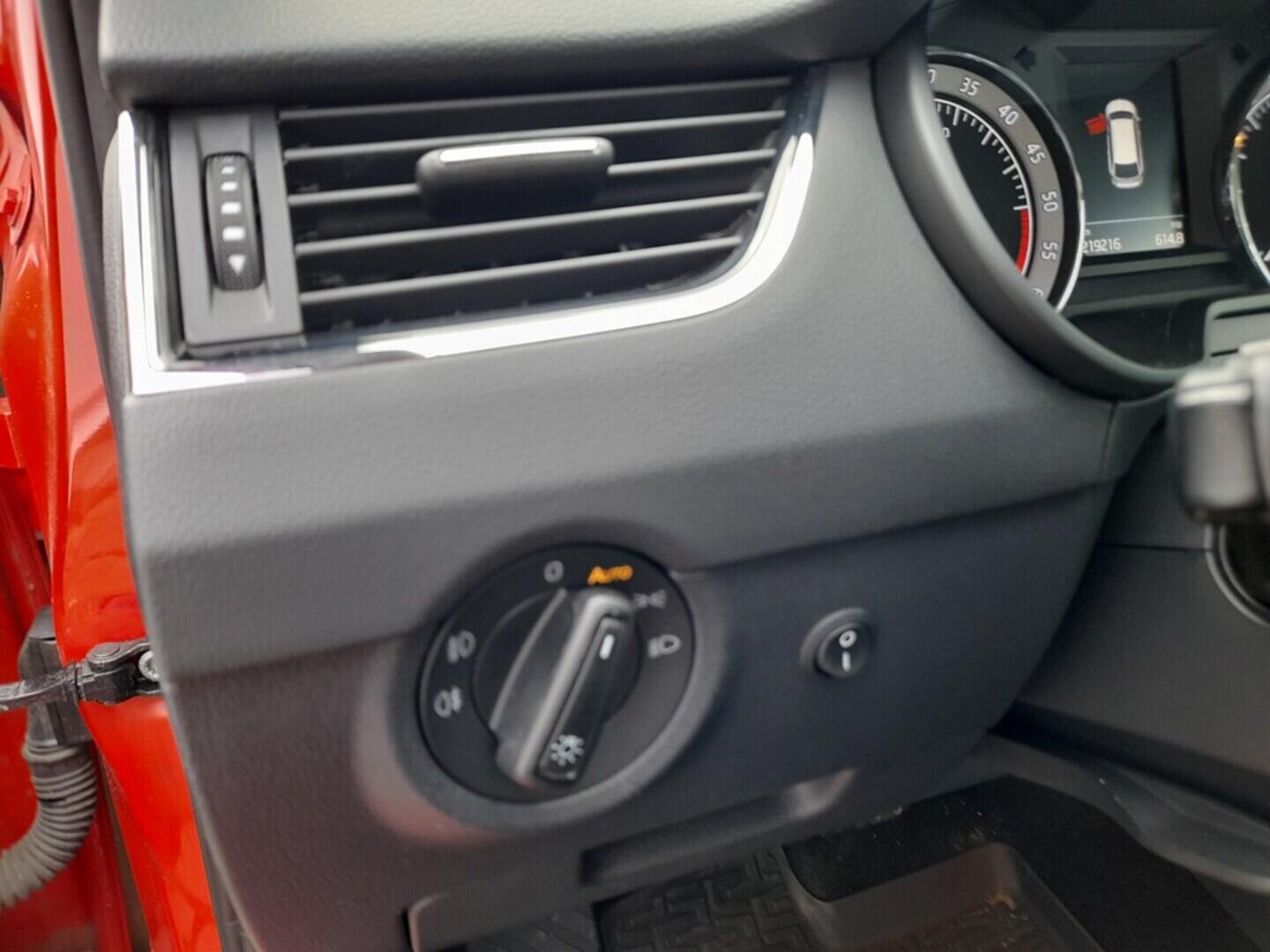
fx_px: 917
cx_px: 635
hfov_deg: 69.4
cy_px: 476
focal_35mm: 25
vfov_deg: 54.9
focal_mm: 4.6
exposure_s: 1/50
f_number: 2
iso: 160
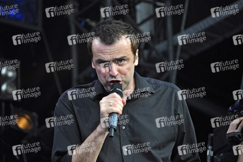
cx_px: 122
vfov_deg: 7.3
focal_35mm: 187
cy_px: 80
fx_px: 1262
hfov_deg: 11.0
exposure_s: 1/250
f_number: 4.8
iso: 800
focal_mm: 122
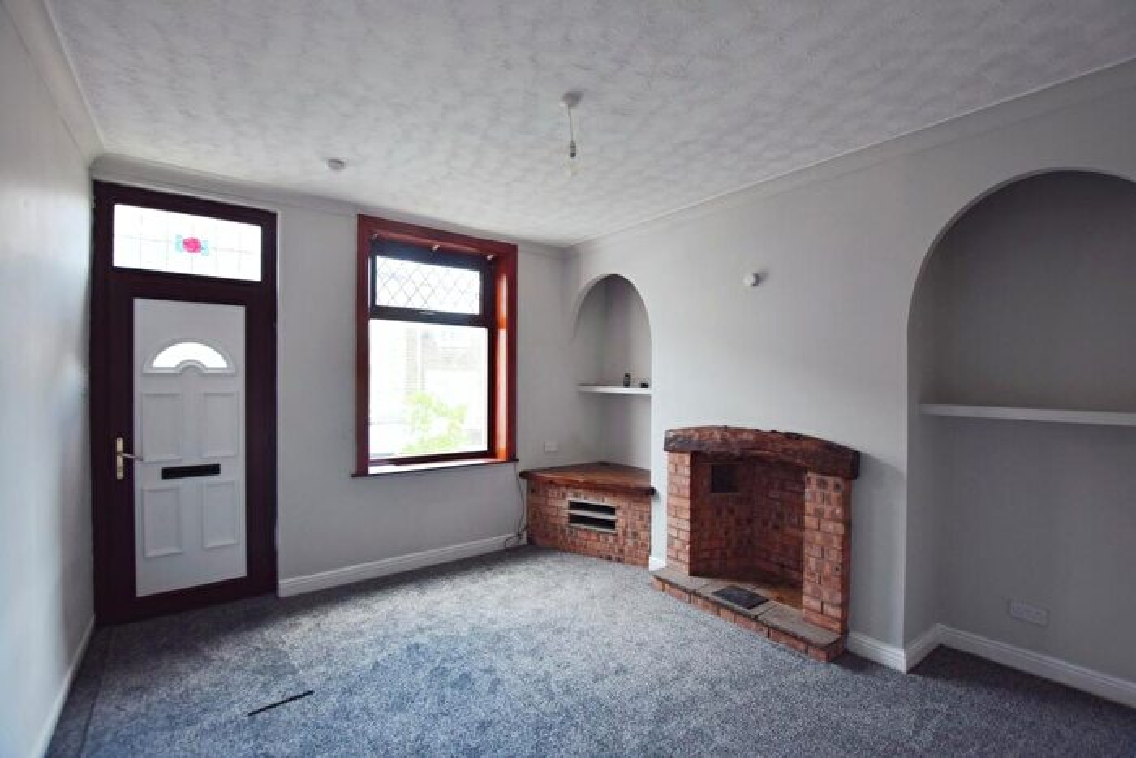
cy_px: 379
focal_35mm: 15
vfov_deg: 77.4
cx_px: 568
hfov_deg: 100.4
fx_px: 473
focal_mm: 10
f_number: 5
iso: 400
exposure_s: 1/100
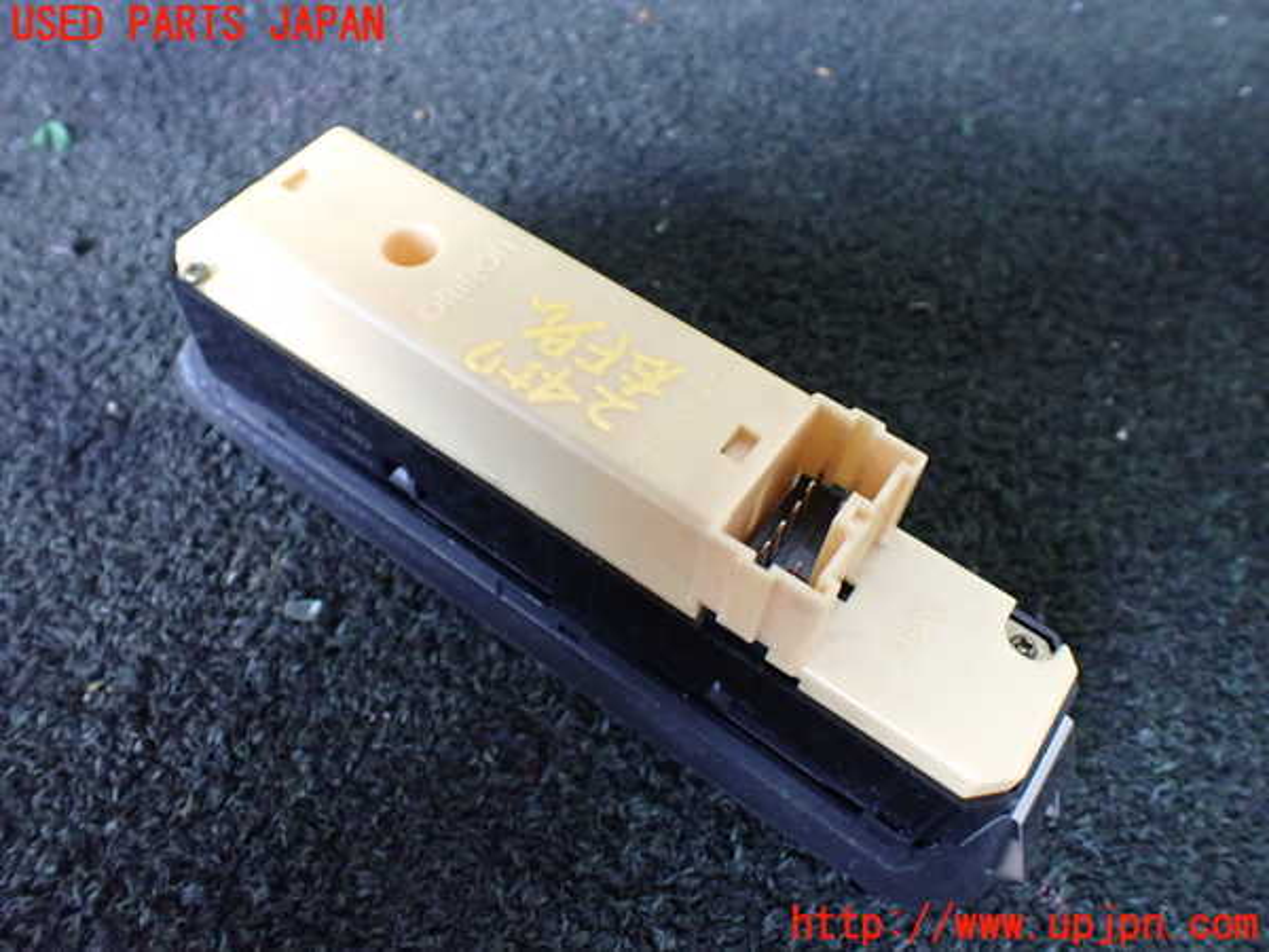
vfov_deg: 46.8
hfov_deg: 60.0
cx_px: 634
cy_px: 476
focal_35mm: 30
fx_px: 1100
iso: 800
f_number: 2.3
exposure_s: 1/30
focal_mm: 5.4
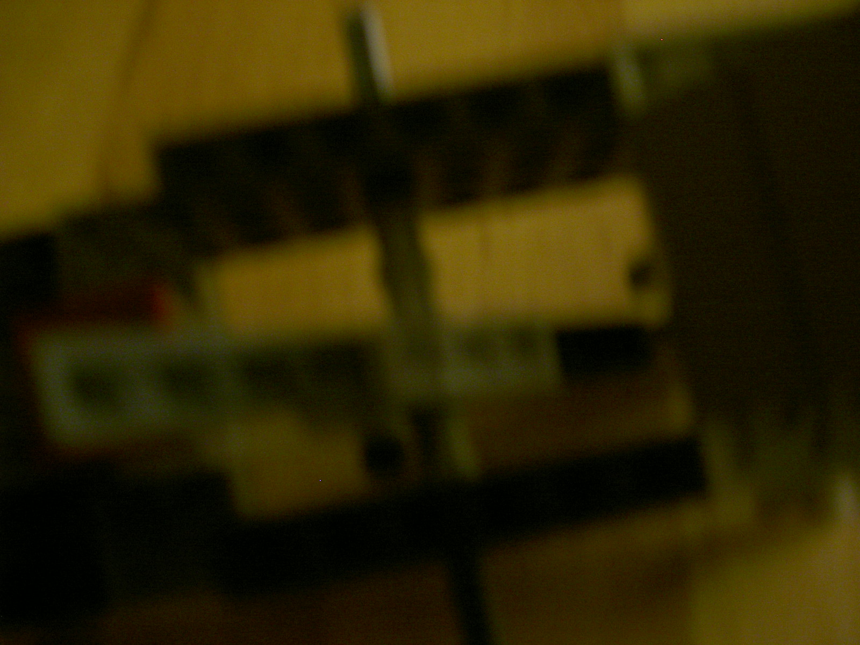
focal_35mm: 39
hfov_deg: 47.9
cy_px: 322
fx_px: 969
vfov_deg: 36.8
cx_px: 430
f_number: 2.8
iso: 100
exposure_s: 1/8
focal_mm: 8
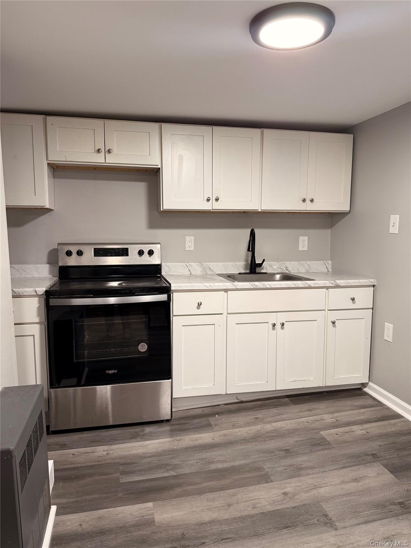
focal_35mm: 24
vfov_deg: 71.6
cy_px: 274
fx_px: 380
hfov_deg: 56.8
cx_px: 206
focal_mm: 6.76
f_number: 1.78
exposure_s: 1/60
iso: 160
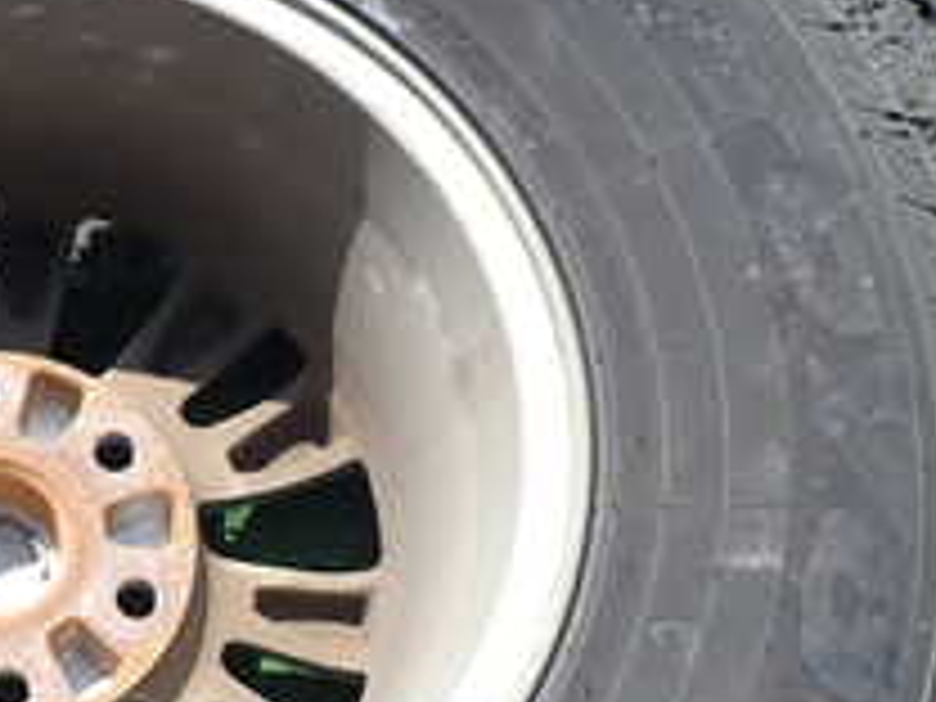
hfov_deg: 25.4
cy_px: 549
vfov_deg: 20.2
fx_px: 1947
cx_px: -45
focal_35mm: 72
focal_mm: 4.5
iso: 100
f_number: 2.8
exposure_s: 1/640
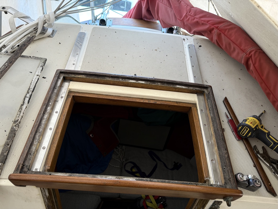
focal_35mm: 24
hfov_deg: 71.6
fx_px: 193
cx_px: 139
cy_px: 104
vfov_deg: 56.8
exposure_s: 1/121
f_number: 1.78
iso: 125
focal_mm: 6.76
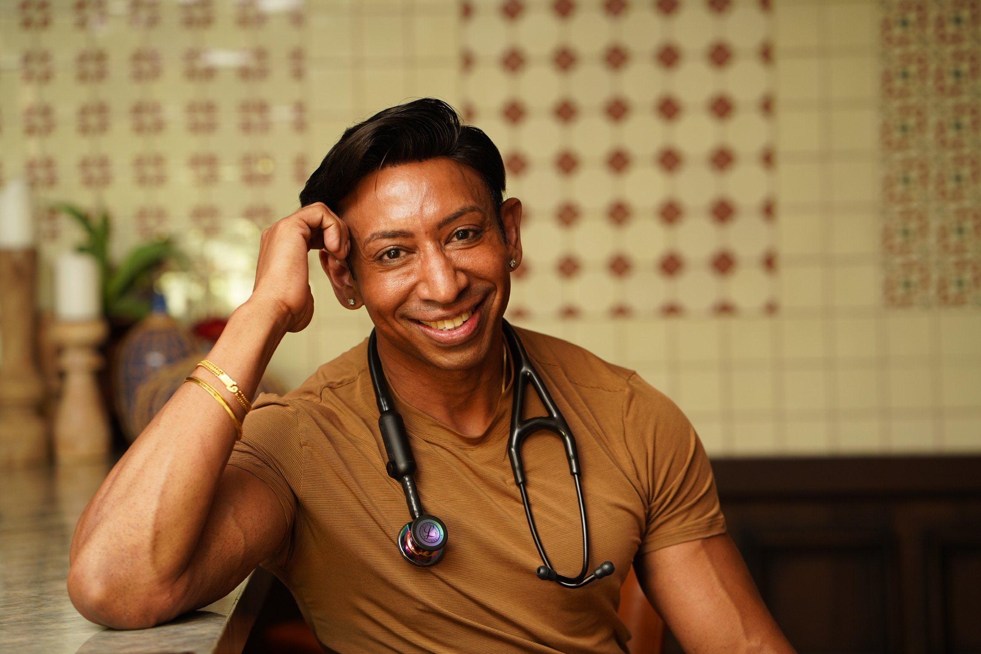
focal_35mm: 85
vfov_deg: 16.1
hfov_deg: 23.9
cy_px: 327
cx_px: 490
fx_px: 2316
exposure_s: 1/200
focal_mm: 85
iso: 250
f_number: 3.2
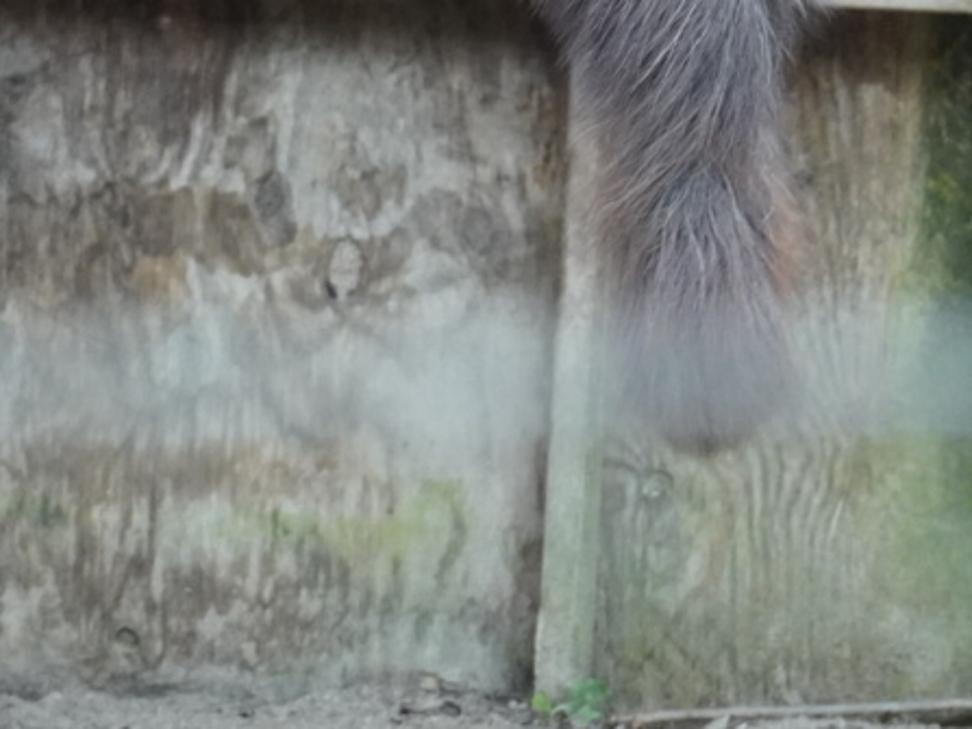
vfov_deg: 2.1
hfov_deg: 2.8
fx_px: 19783
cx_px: 828
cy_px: -392
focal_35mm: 705
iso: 2500
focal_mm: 135
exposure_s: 1/250
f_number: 5.6
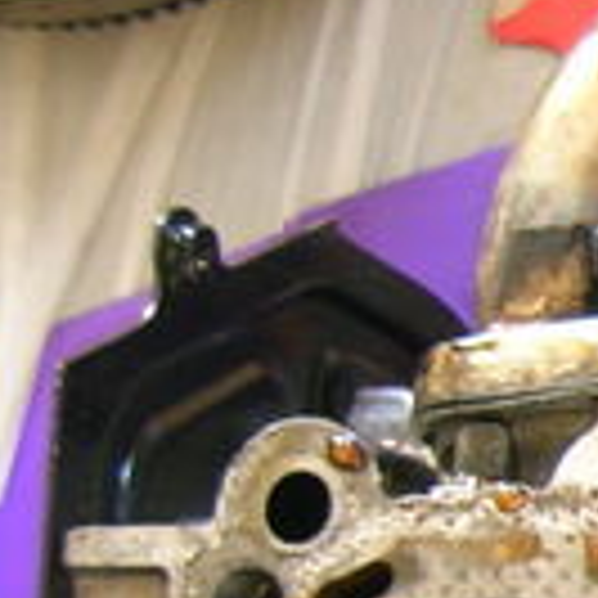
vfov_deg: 11.6
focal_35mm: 145
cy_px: 834
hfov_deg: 10.6
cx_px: 1362
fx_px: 2834
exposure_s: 1/8.1
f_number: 2.9
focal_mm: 5.7
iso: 50
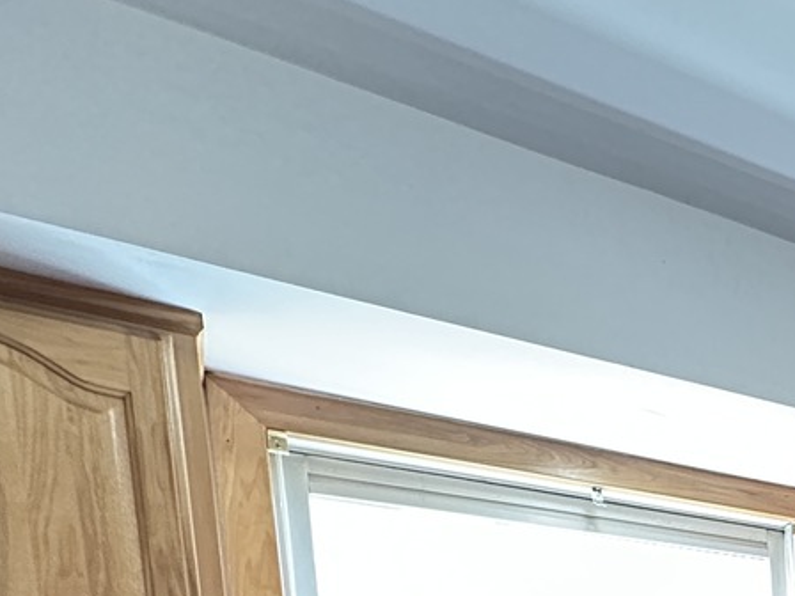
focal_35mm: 45
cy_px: 898
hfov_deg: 28.8
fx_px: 1033
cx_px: 1162
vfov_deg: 24.7
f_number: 2.2
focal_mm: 2.22
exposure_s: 1/60
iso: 500
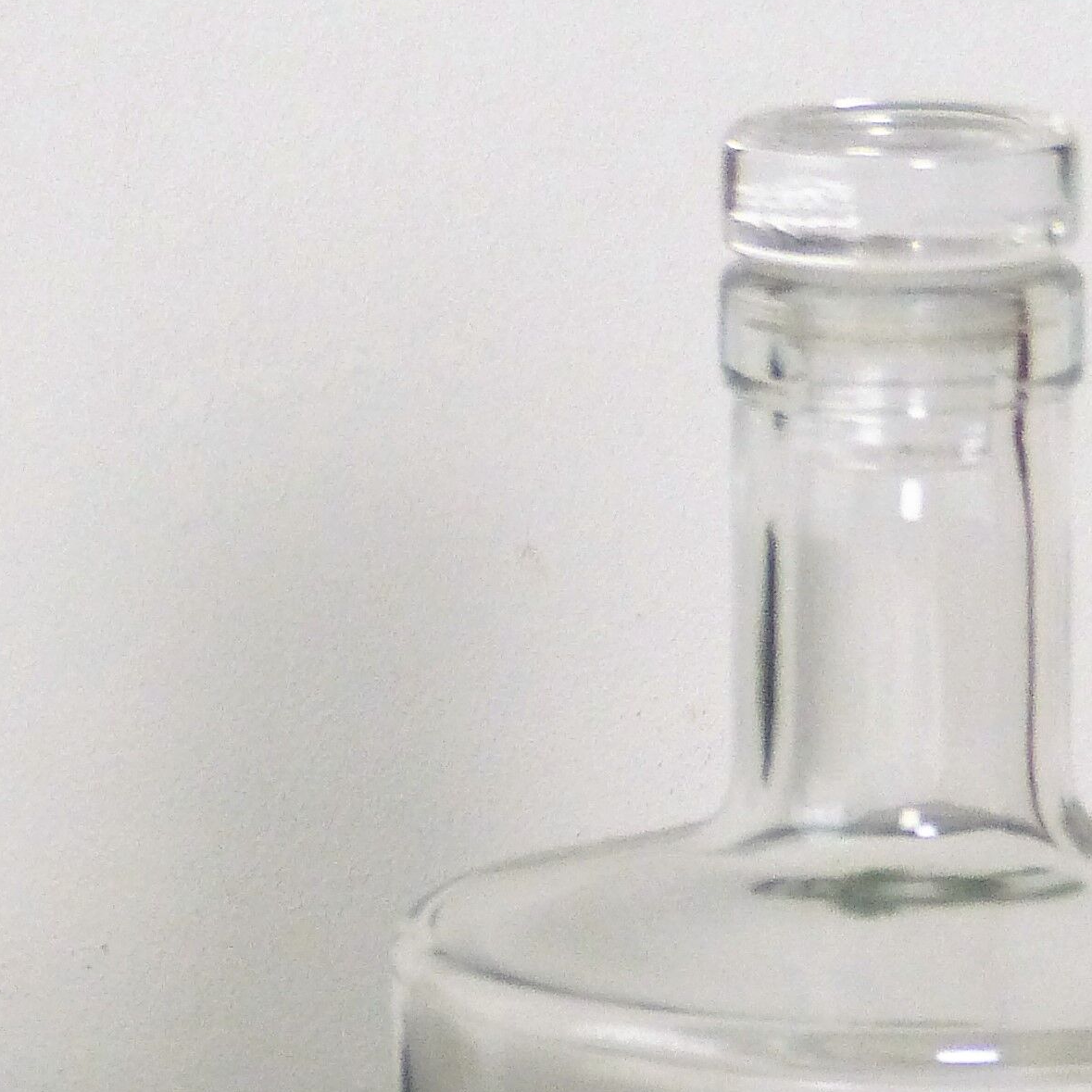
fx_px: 13919
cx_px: 659
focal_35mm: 390
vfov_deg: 4.5
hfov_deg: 4.5
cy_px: 1474
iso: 320
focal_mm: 21.4
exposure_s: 1/60
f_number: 2.8
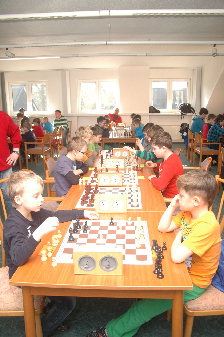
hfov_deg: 47.9
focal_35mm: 27
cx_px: 112
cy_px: 168
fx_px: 252
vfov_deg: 67.4
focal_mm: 18
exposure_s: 1/60
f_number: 4
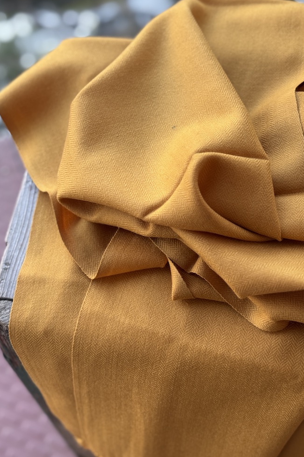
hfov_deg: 26.5
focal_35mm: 51
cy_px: 227
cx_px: 137
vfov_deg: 38.9
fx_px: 646
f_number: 1.78
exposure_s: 1/121
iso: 50
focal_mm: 6.76
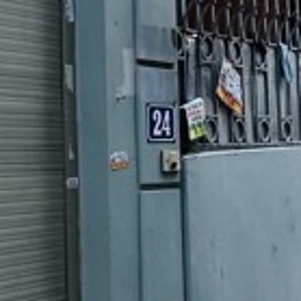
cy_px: 91
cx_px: 39
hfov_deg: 18.8
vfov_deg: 19.0
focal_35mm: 91
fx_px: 895
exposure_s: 1/173
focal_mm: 2.22
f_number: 2.2
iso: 40
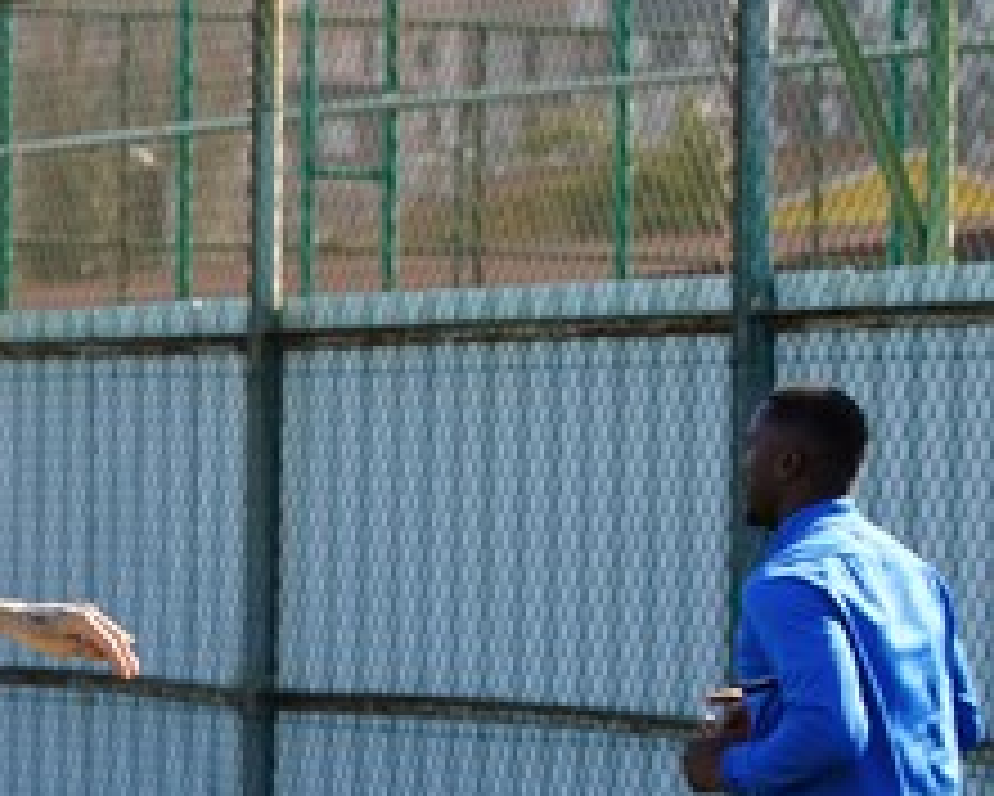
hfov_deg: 7.1
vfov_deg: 5.7
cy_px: 776
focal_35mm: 270
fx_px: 7947
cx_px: -153
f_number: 5.6
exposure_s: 1/500
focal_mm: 95
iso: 320
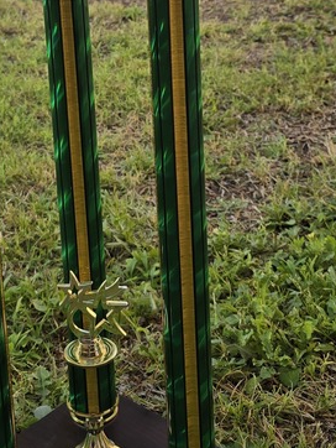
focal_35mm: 65
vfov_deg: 28.5
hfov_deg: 22.5
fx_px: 840
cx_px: 106
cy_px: 37
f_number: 1.7
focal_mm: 6.3
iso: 12
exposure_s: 1/243
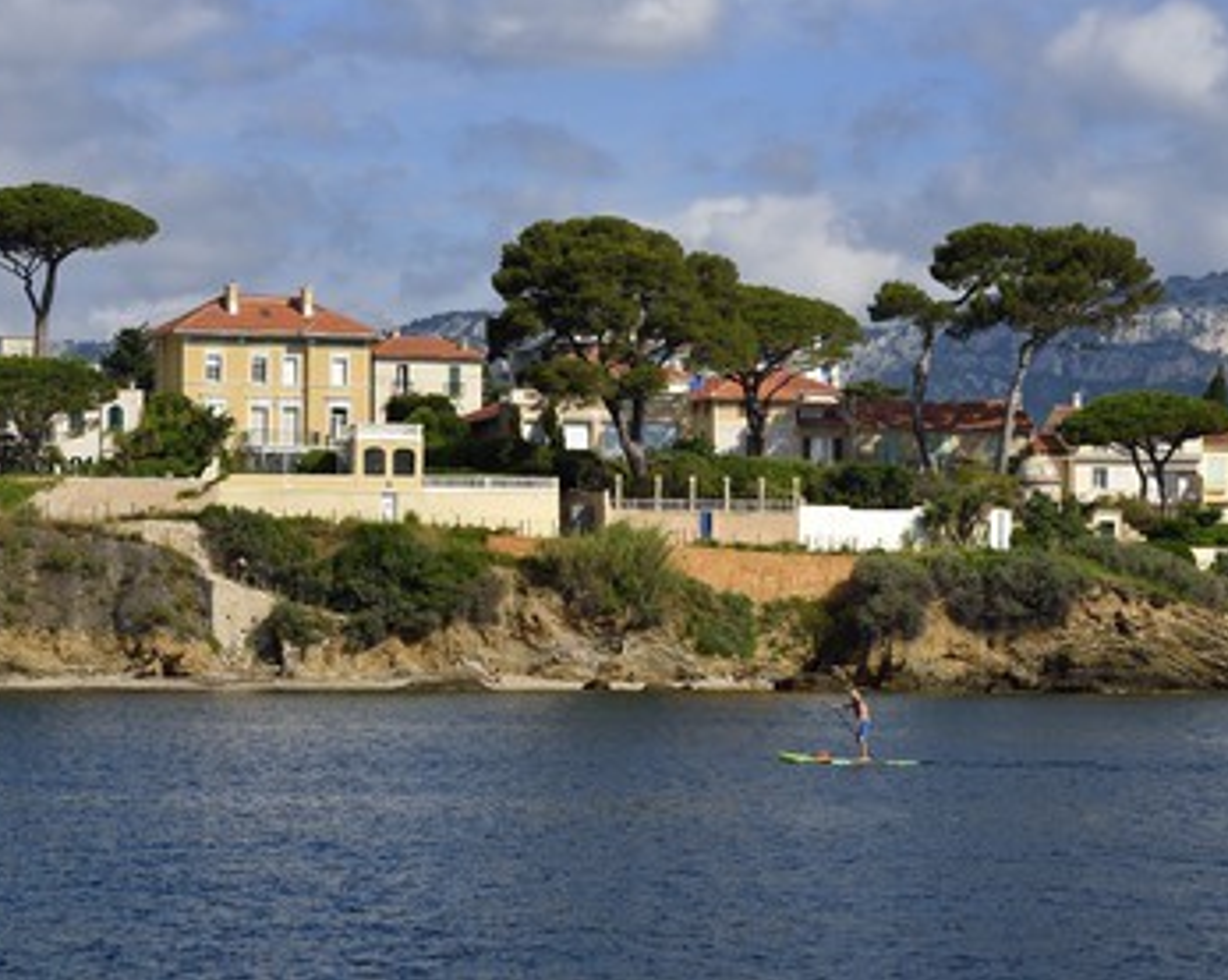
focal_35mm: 125
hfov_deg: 15.4
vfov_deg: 12.3
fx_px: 4539
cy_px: 488
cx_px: 690
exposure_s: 1/500
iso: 200
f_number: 11
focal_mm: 110
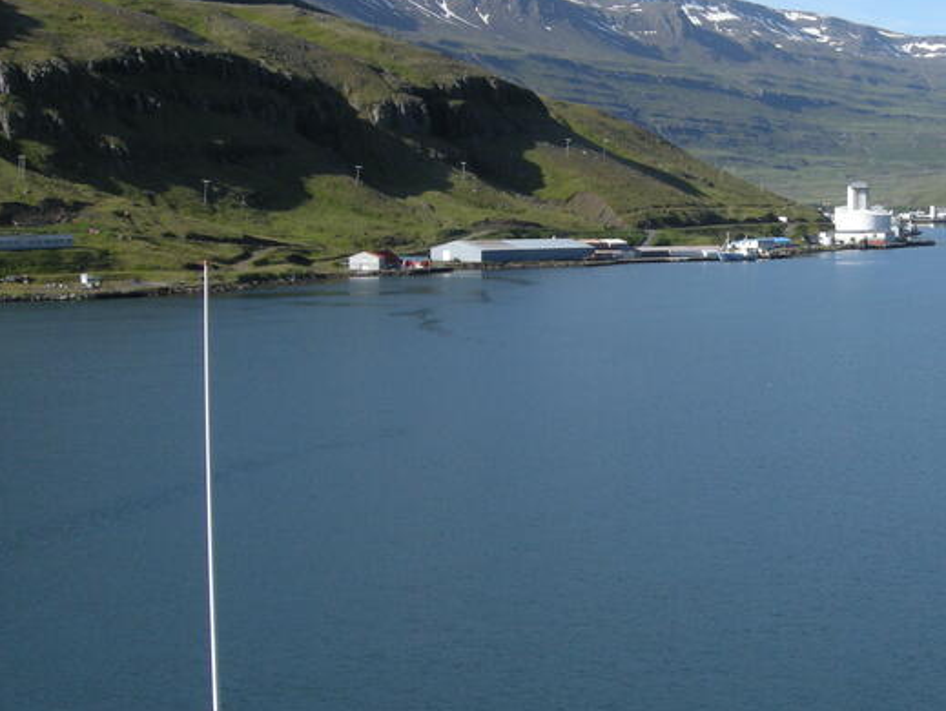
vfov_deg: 21.3
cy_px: 279
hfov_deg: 26.8
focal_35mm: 69
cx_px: 919
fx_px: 1887
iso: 100
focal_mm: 7.5
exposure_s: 1/305
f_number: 6.1
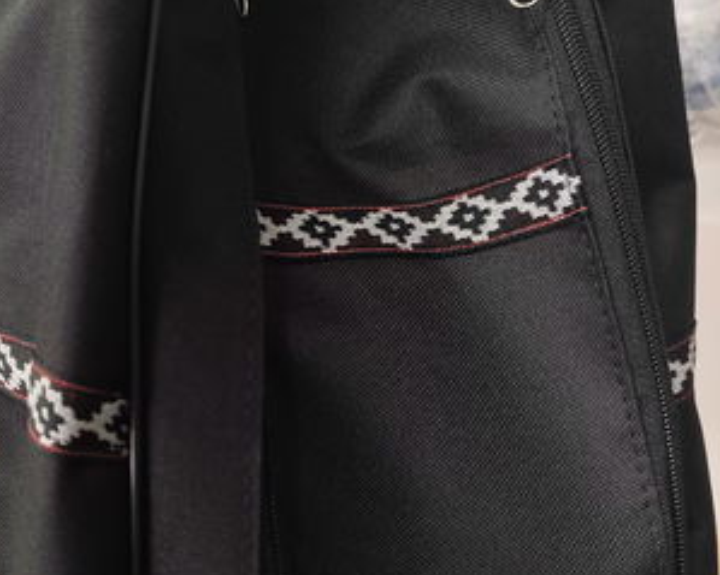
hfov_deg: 45.3
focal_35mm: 40
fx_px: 852
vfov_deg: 36.9
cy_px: 386
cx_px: 260
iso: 320
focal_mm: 6.19
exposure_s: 1/33.3
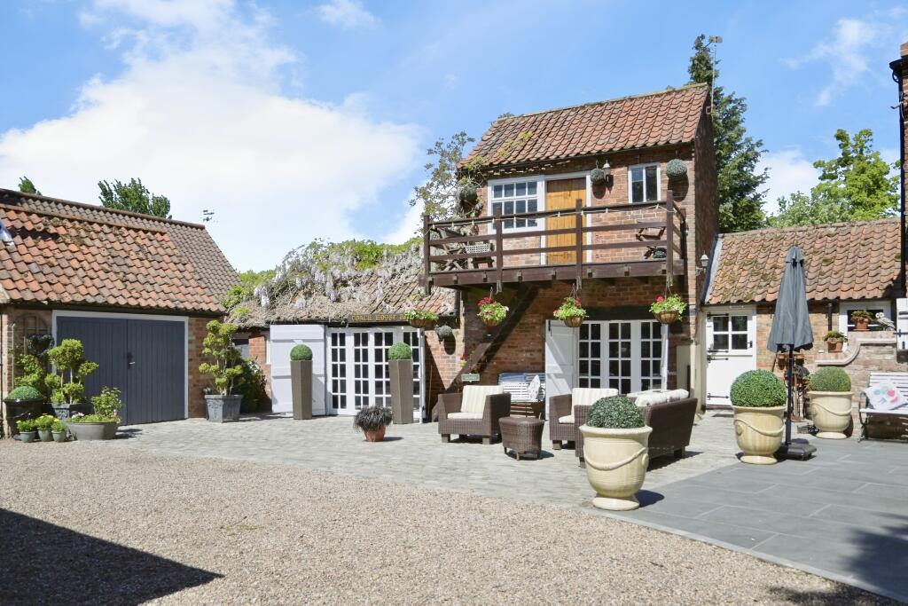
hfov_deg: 67.4
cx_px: 454
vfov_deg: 47.9
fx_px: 681
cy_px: 303
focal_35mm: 27
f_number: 3.5
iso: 160
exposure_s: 1/2000
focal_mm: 18
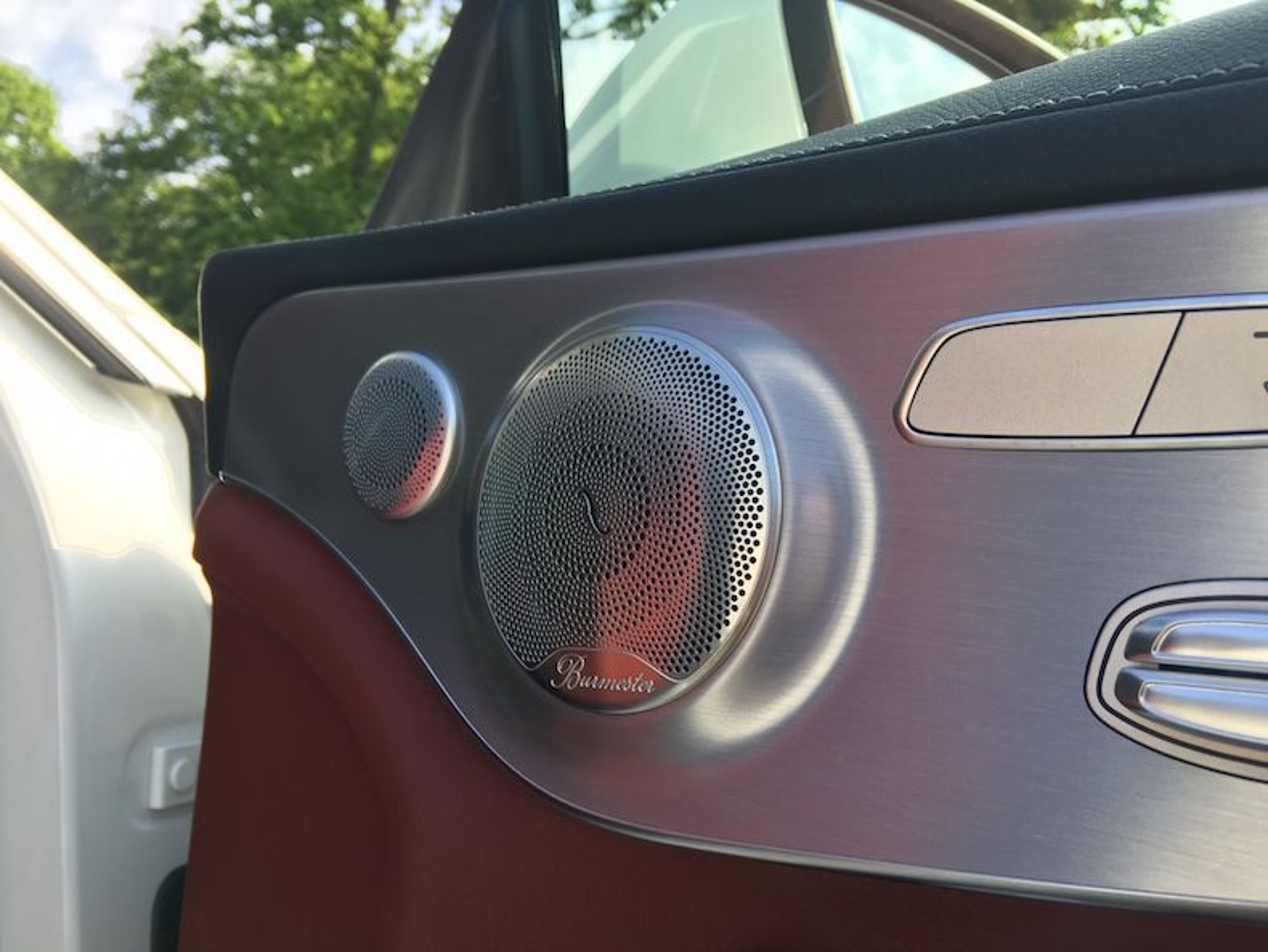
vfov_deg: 48.3
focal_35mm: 29
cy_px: 476
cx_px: 634
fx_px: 1063
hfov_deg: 61.6
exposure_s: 1/342
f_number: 2.2
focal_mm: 4.15
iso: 25
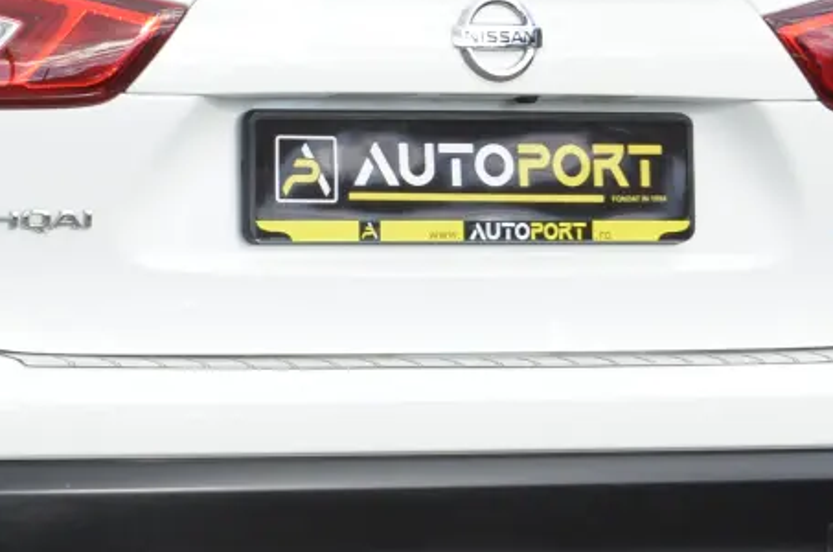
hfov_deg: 7.6
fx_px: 6234
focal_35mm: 270
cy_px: 149
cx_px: -282
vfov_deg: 5.1
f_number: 6.3
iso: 200
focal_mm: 50
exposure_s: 1/160
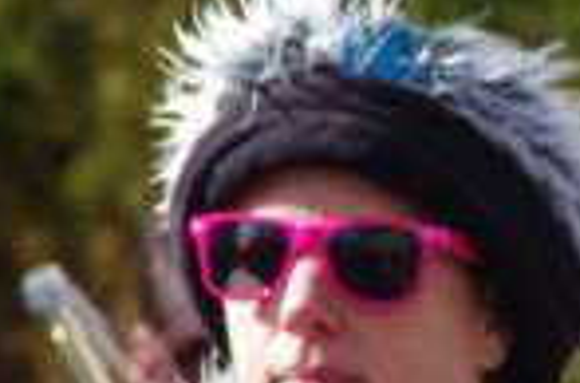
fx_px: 16365
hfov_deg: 2.0
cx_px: 935
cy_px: 353
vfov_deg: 1.3
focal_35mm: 1019
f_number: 10
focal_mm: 200
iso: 400
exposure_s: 1/250
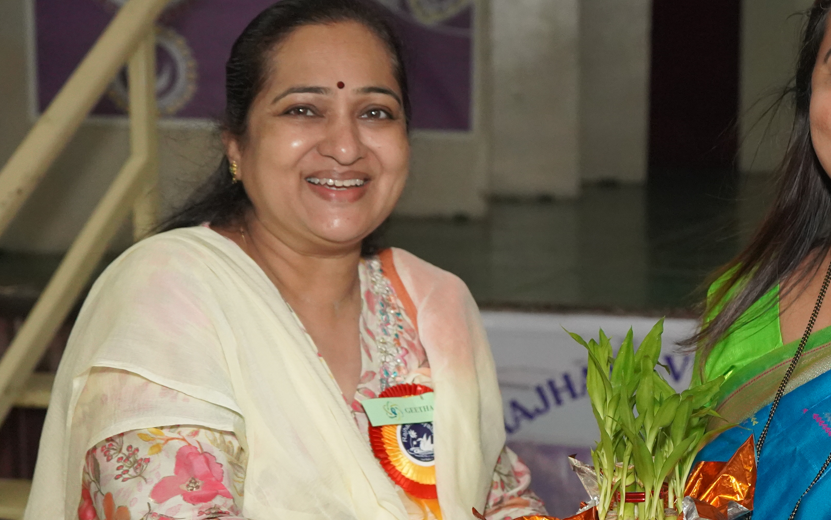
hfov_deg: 26.0
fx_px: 1767
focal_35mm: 78
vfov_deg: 16.7
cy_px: 345
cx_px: 654
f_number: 4.5
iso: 6400
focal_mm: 41
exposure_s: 1/125
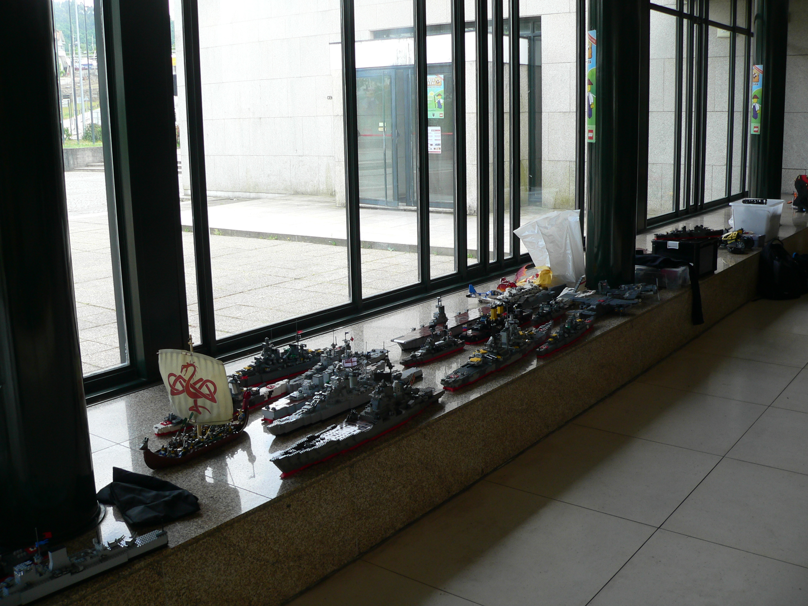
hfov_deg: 51.4
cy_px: 303
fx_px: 840
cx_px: 404
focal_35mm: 36
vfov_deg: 39.7
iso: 80
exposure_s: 1/100
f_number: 2.8
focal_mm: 6
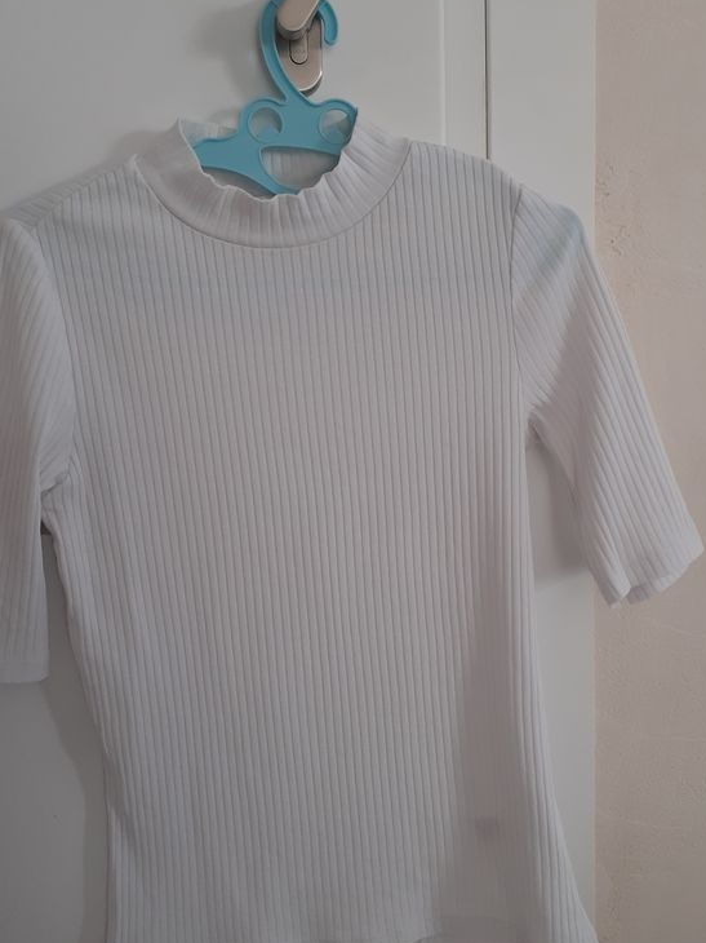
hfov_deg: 38.6
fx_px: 1007
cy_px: 469
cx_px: 401
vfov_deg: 50.2
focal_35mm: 37
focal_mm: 3.6
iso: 64
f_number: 1.9
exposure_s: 1/50
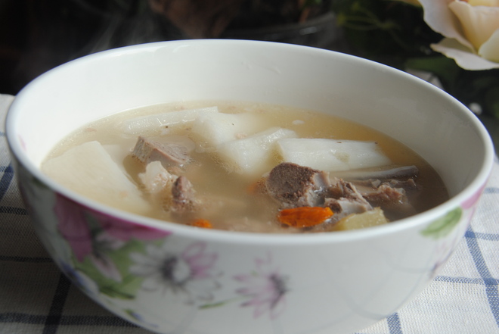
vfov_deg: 17.5
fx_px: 1082
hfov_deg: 26.0
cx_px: 250
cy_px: 167
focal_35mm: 78
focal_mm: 52
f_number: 8
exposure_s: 1/60
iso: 160
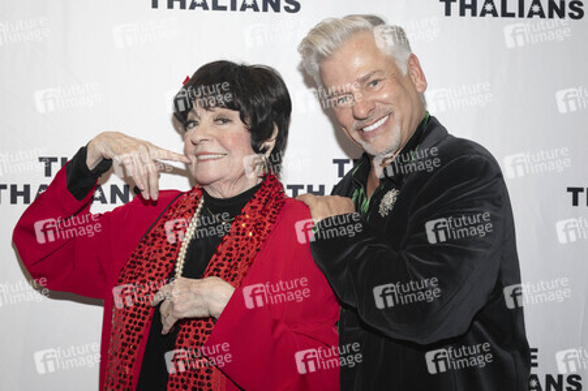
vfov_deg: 27.0
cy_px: 196
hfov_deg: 39.6
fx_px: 816
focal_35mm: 50
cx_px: 294
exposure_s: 1/200
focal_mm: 50
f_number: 5.6
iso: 800
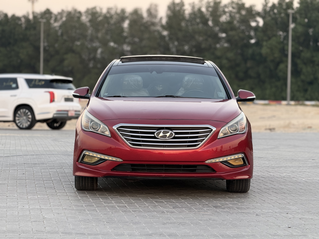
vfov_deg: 12.3
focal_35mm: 120
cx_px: 160
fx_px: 1106
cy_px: 120
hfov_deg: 16.4
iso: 125
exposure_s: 1/99
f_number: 2.8
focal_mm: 15.66
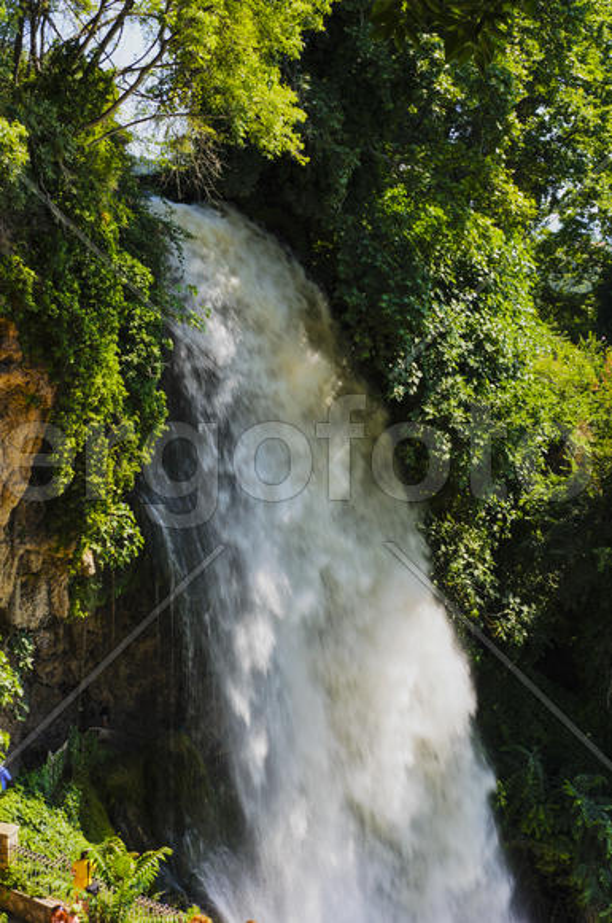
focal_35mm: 48
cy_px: 462
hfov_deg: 28.0
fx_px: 1228
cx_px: 306
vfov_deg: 41.2
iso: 100
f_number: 11
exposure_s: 1/45
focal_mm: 32
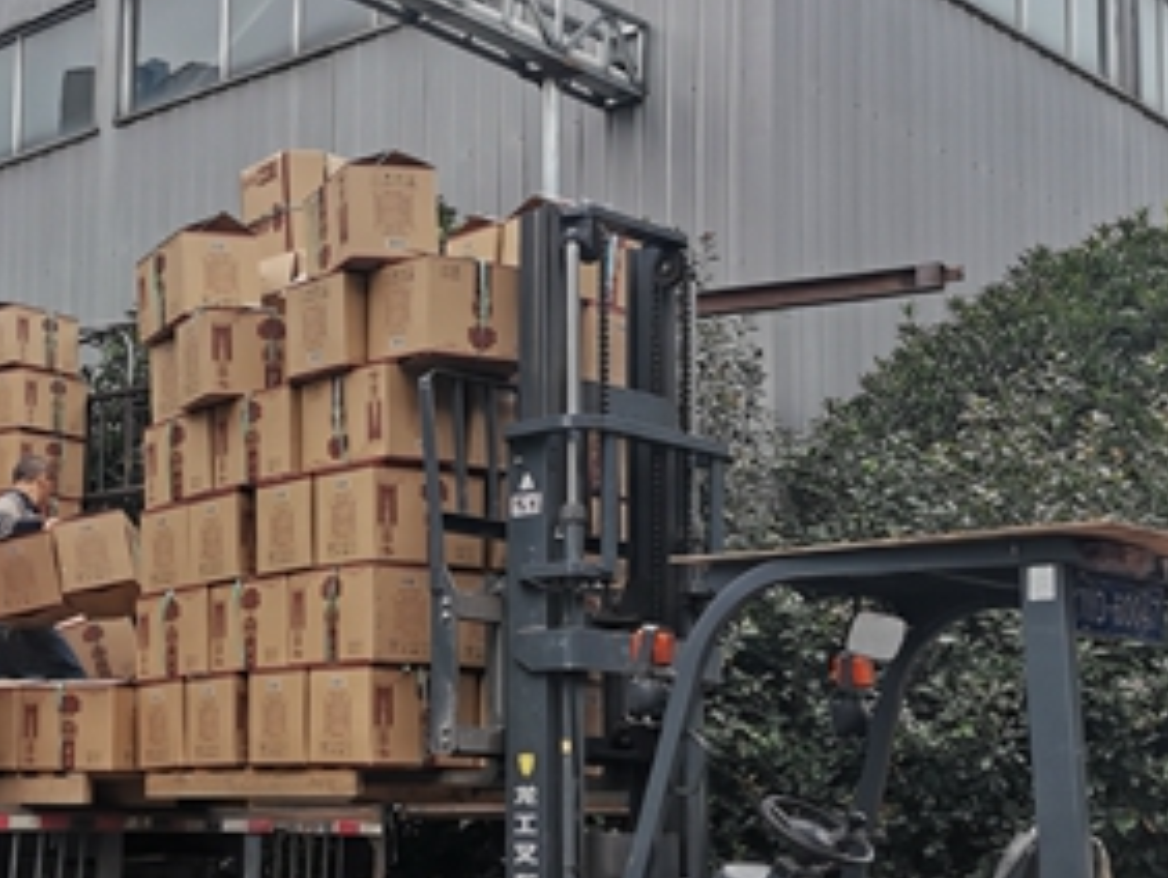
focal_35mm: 59
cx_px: 240
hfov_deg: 31.8
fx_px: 1992
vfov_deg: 24.8
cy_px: 563
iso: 50
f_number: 1.8
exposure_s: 1/302
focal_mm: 4.75
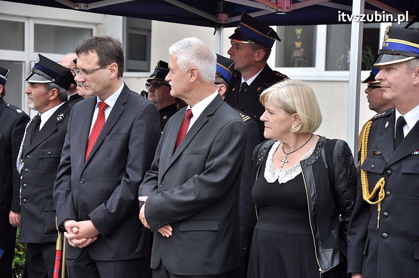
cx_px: 210
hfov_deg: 13.1
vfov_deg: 8.7
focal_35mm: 158
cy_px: 139
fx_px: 1831
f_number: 6.3
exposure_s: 1/640
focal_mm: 105
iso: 500
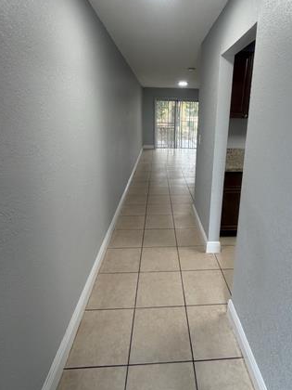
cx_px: 175
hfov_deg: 65.4
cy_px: 167
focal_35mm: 20
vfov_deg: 81.3
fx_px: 225
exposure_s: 1/120
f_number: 2.2
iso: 200
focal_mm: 2.22
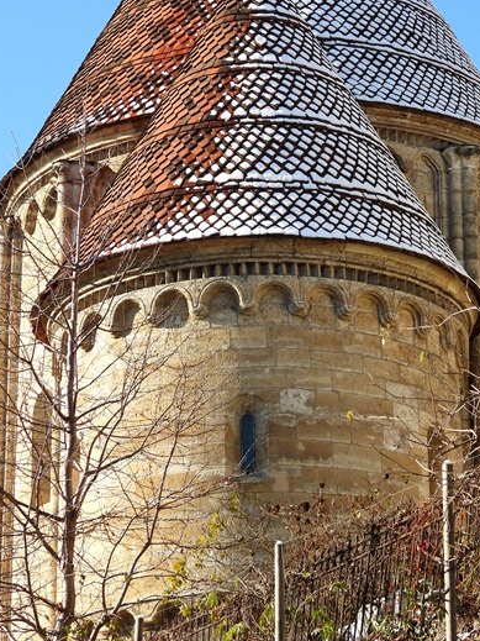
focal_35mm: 131
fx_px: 2423
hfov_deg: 11.3
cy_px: 157
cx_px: 294
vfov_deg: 15.0
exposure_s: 1/640
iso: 100
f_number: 4
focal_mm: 15.2
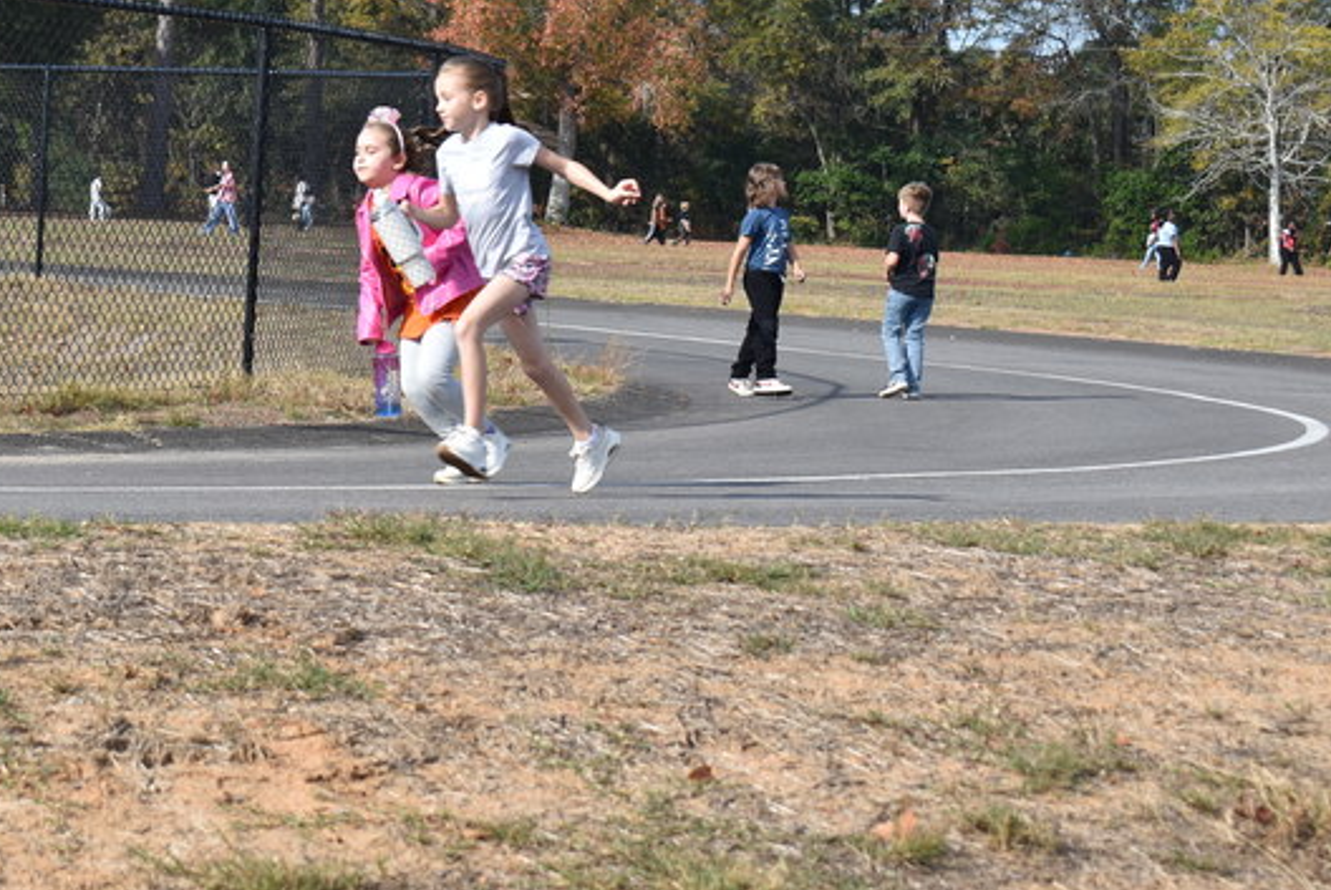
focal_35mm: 109
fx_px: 4033
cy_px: 232
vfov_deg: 12.6
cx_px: 446
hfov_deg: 18.7
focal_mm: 48
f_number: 7.1
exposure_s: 1/250
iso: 100
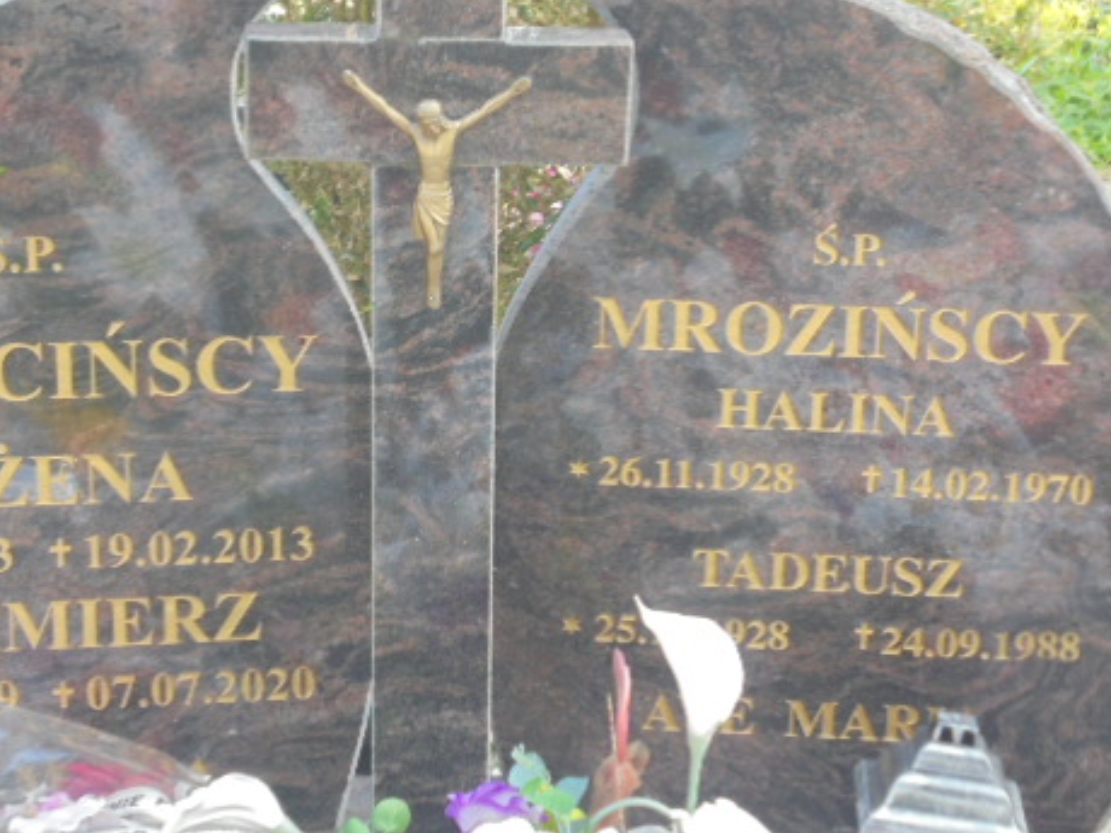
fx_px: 2856
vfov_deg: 16.6
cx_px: 425
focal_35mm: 89
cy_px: 369
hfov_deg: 22.0
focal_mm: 11.5
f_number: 5.6
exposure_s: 1/30
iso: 250
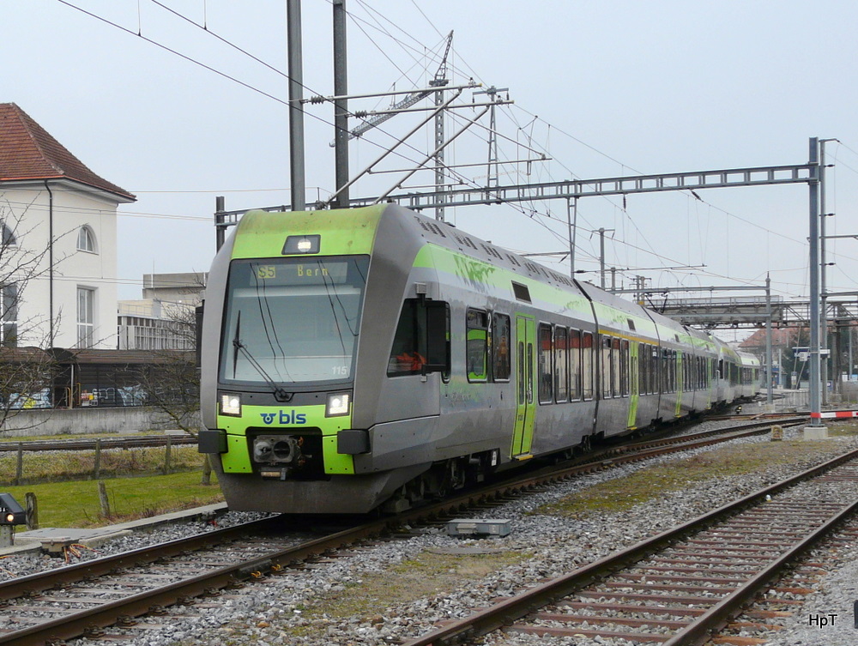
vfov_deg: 34.4
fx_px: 1043
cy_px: 323
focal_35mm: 42
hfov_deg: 44.7
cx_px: 429
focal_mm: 6.8
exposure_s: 1/160
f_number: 4
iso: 100
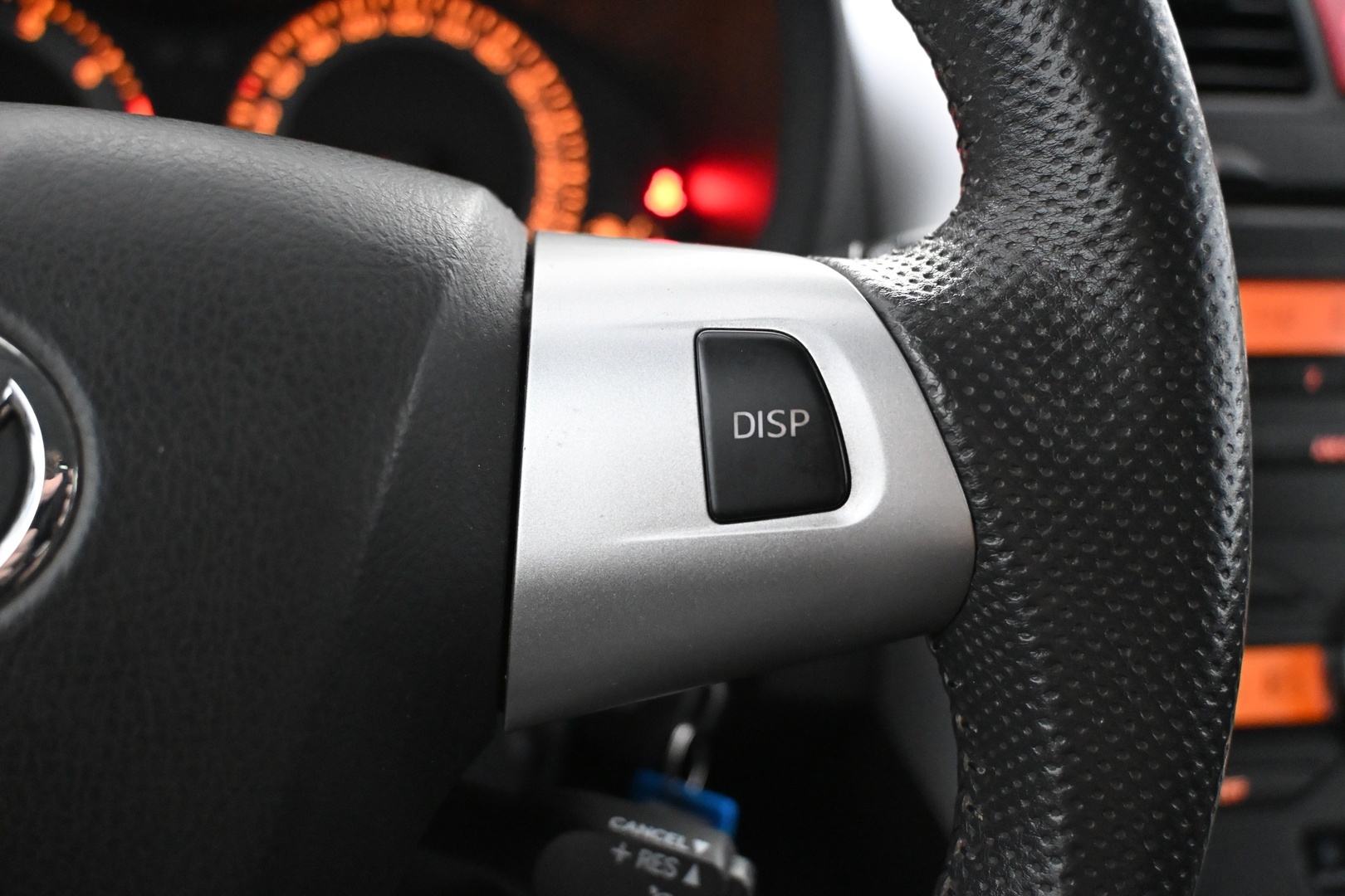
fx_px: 1289
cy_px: 448
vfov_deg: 38.4
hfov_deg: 55.1
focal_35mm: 34
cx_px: 672
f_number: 4.2
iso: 6400
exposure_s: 1/40
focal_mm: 23
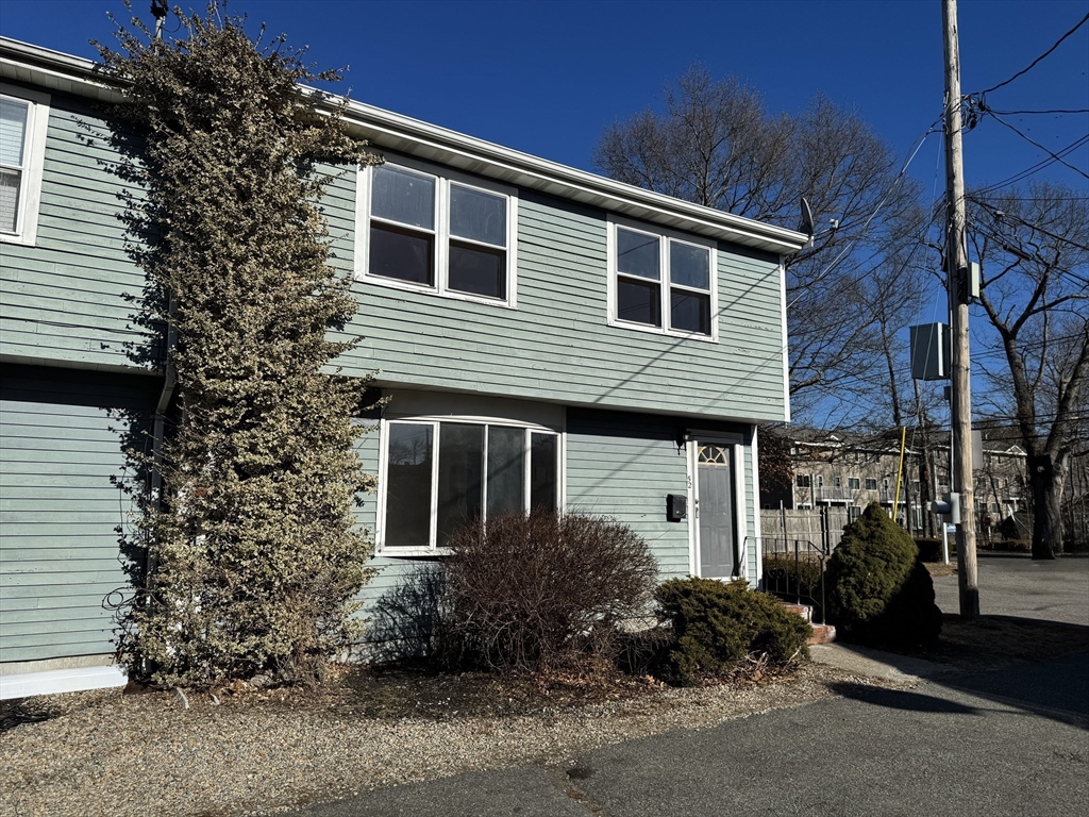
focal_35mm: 24
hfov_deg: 71.6
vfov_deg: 56.8
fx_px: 755
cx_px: 544
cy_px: 408
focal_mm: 6.76
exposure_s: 1/7937
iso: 80
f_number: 1.78
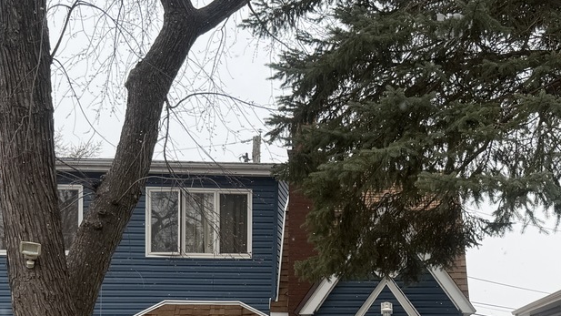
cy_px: 323
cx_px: 426
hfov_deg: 33.6
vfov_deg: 19.1
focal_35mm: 61
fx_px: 907
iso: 80
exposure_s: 1/1005
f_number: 1.78
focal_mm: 6.76
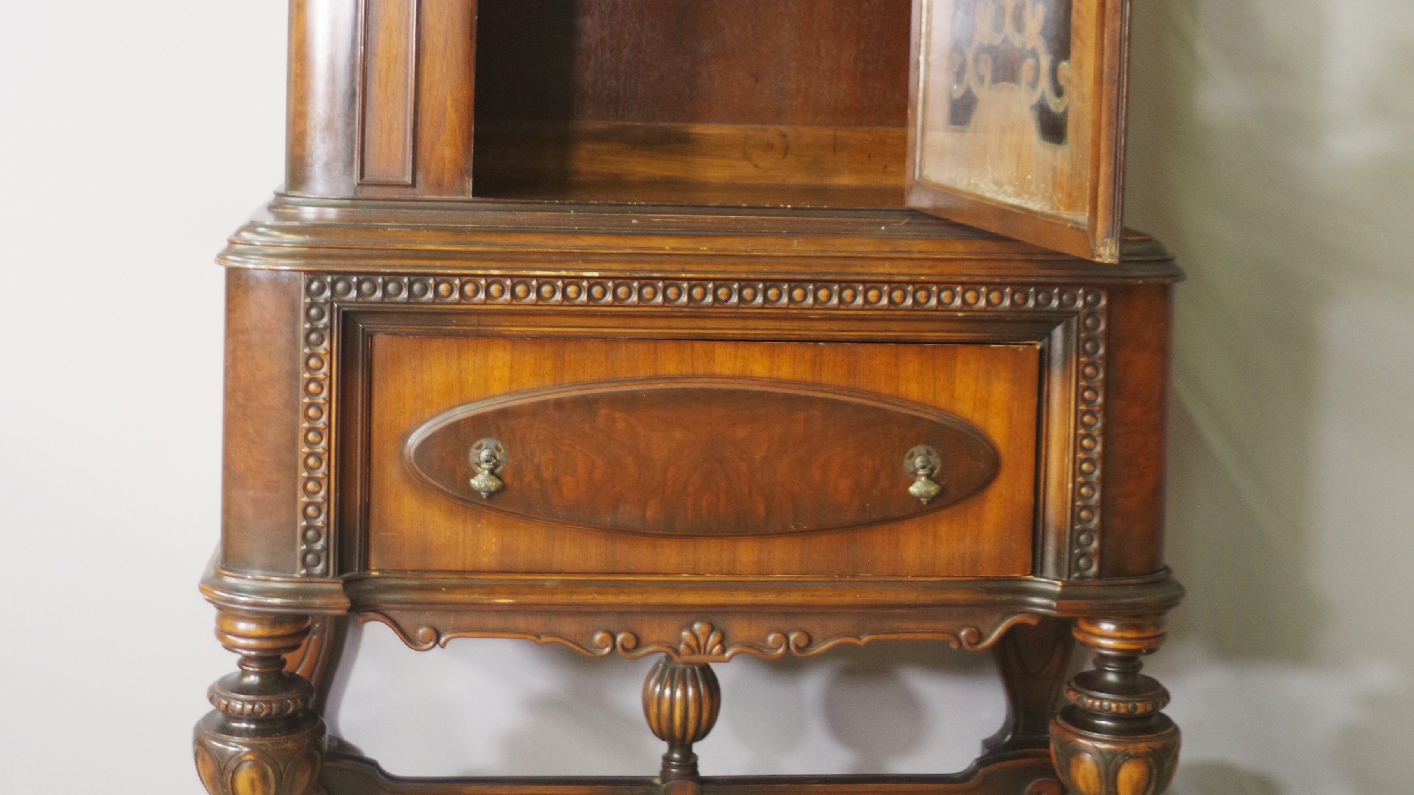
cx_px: 690
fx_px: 1950
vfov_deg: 22.3
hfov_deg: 39.9
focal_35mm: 52
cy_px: 18
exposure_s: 1/13
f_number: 4
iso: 800
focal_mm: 21.25
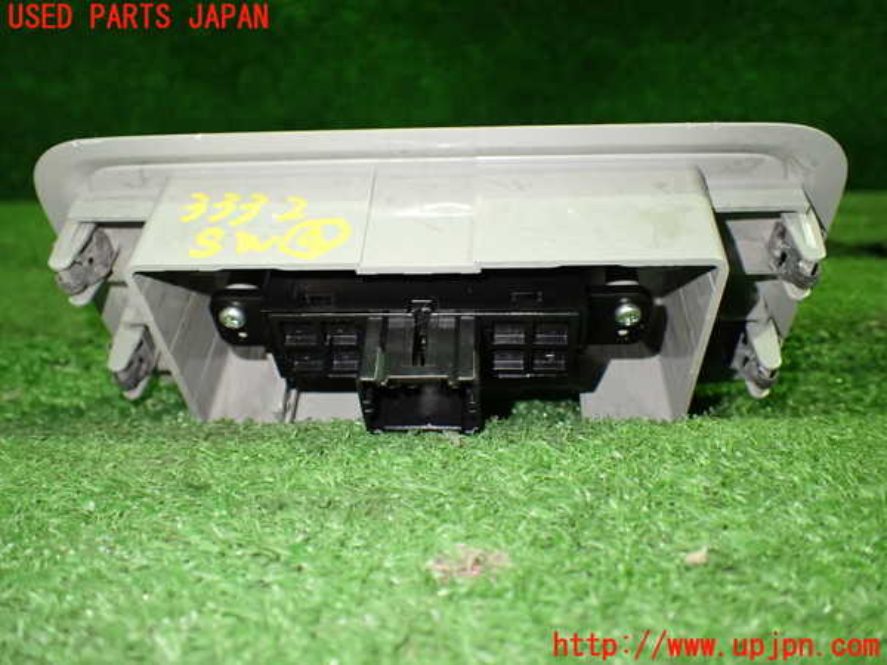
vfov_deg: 46.8
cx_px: 444
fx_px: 769
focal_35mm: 30
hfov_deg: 60.0
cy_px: 332
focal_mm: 5.4
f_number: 2.3
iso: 800
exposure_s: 1/80
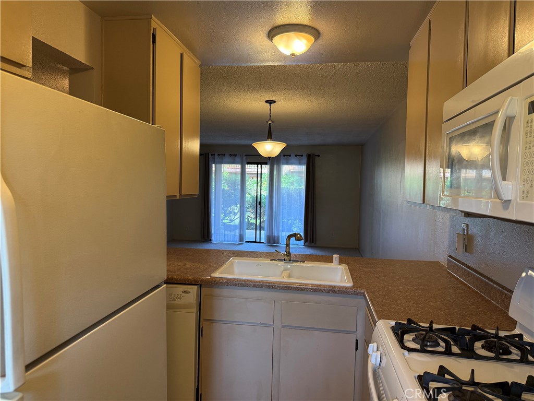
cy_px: 200
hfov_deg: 71.6
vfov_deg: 56.8
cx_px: 267
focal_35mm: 24
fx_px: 370
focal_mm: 6.76
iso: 250
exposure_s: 1/120
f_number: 1.78
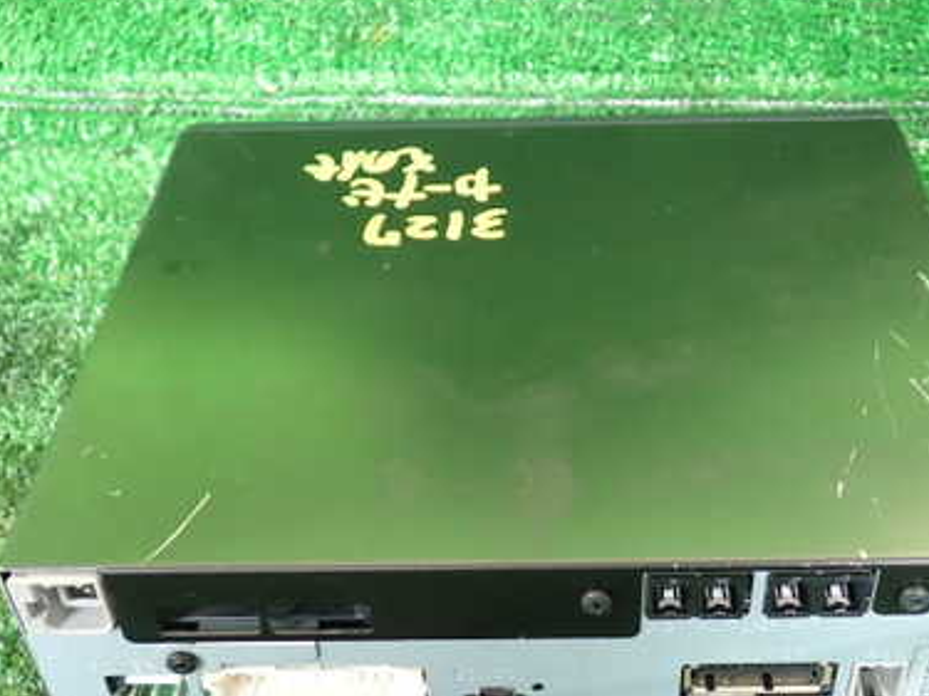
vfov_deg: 30.1
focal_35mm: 48
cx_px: 523
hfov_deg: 39.6
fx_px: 1288
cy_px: 441
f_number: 2.3
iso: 160
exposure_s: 1/60
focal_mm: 5.4
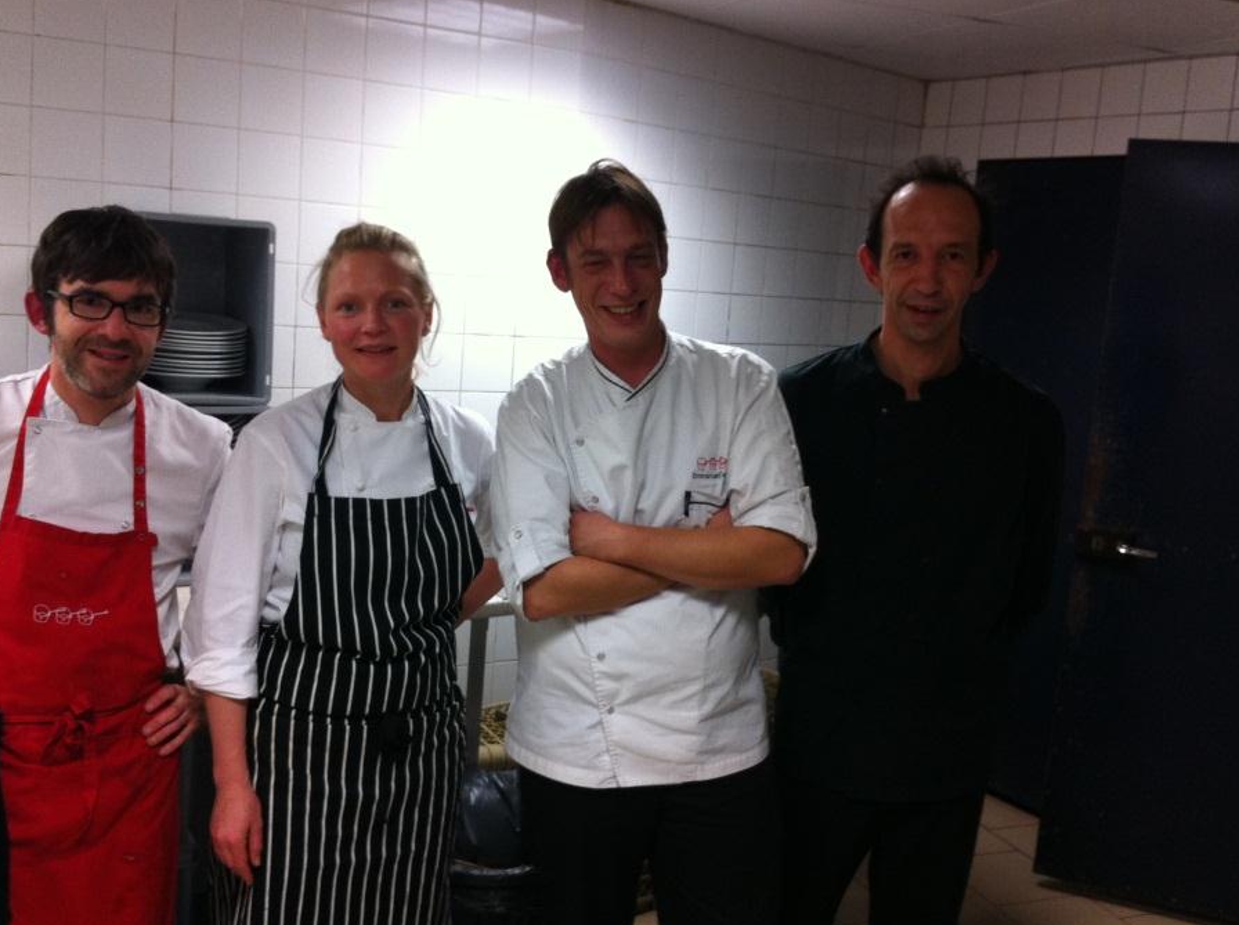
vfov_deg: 35.9
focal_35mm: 40
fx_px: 1429
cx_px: 588
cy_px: 454
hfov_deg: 46.8
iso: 125
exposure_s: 1/17
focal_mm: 3.85
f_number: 2.8
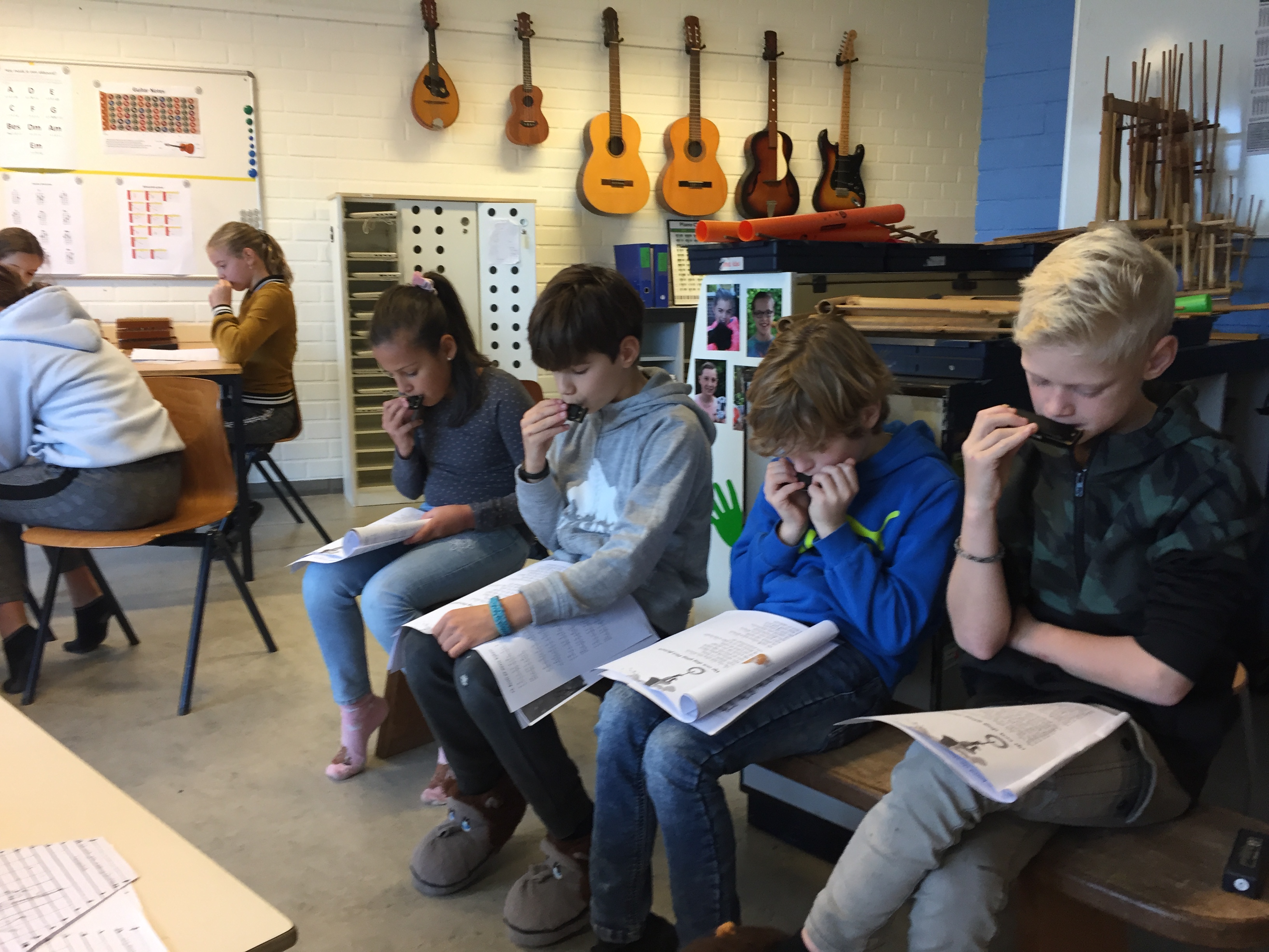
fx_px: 1063
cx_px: 634
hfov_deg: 61.7
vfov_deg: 48.2
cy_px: 476
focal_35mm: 29
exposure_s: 1/33
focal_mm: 4.15
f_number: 2.2
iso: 100
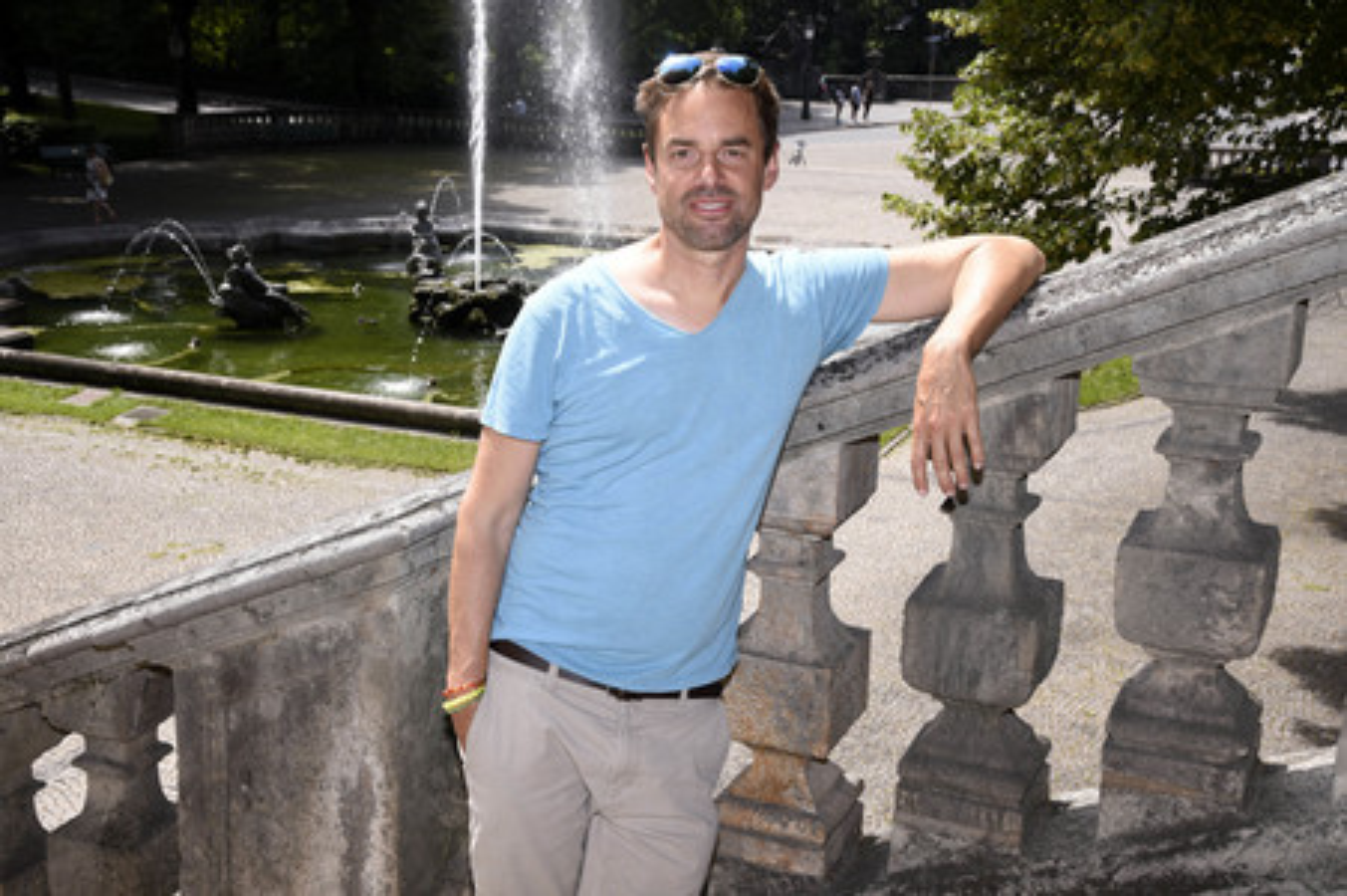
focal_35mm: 48
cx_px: 674
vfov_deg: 28.0
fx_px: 1795
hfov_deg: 41.1
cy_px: 448
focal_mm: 48
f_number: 11
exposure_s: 1/160
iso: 320
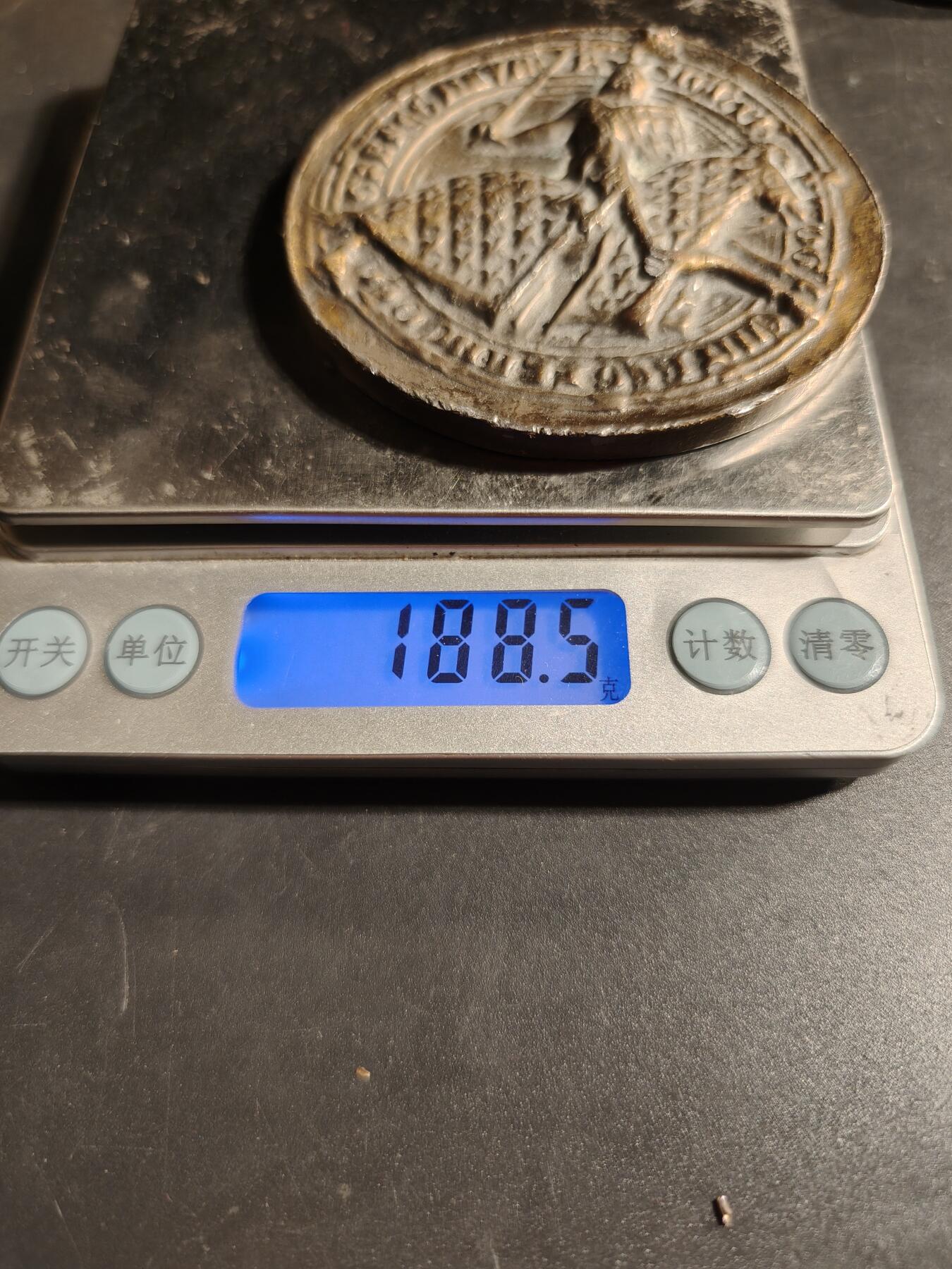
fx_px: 843
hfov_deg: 58.9
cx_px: 476
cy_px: 634
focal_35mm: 23
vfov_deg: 73.9
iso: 250
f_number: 1.6
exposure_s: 1/200
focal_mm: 6.06
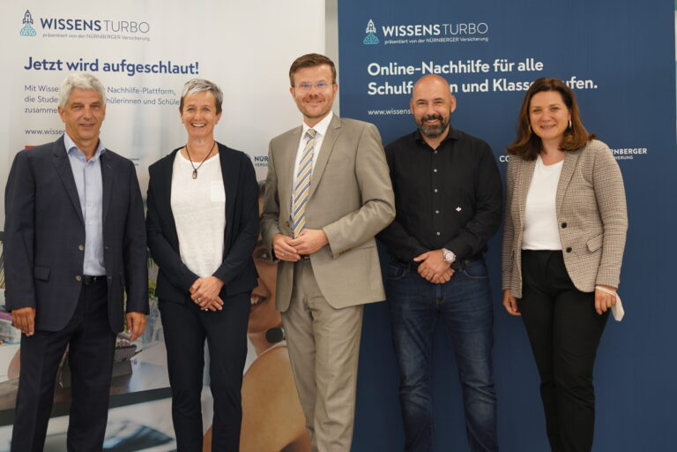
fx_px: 1598
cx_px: 338
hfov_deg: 23.9
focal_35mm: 85
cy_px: 226
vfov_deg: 16.1
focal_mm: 85
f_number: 1.4
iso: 320
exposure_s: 1/100
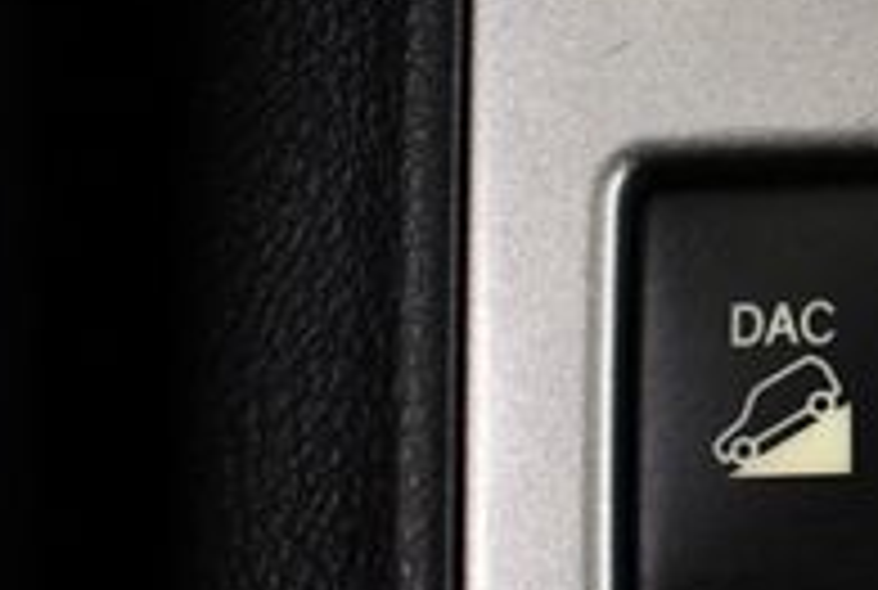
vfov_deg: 11.7
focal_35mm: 118
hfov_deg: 15.9
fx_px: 2884
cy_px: 284
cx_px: 1306
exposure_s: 1/125
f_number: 3.5
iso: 2000
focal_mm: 18
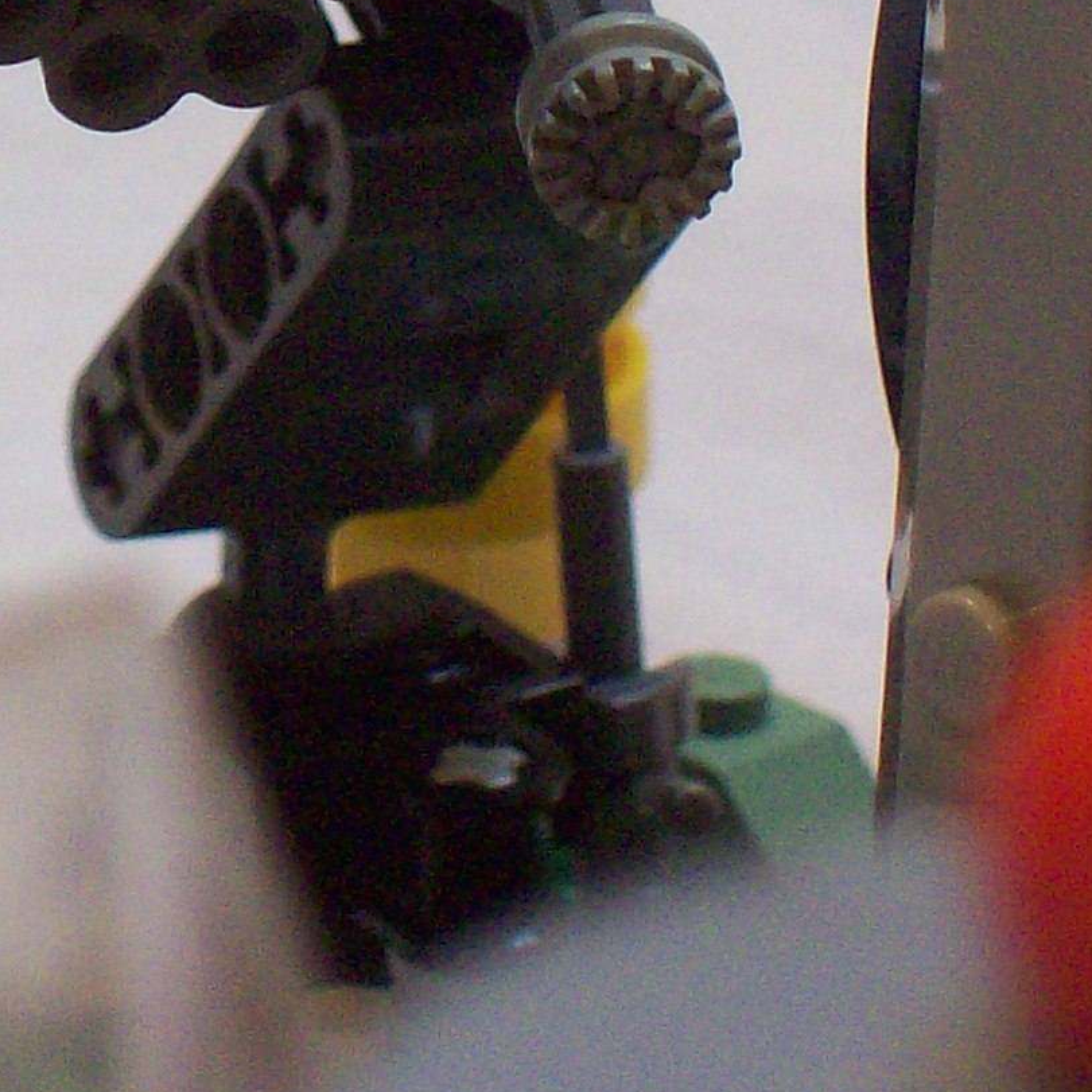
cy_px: -409
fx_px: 11956
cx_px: -73
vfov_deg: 5.2
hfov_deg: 5.2
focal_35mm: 335
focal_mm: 18
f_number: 4.8
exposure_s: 1/46.4
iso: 160
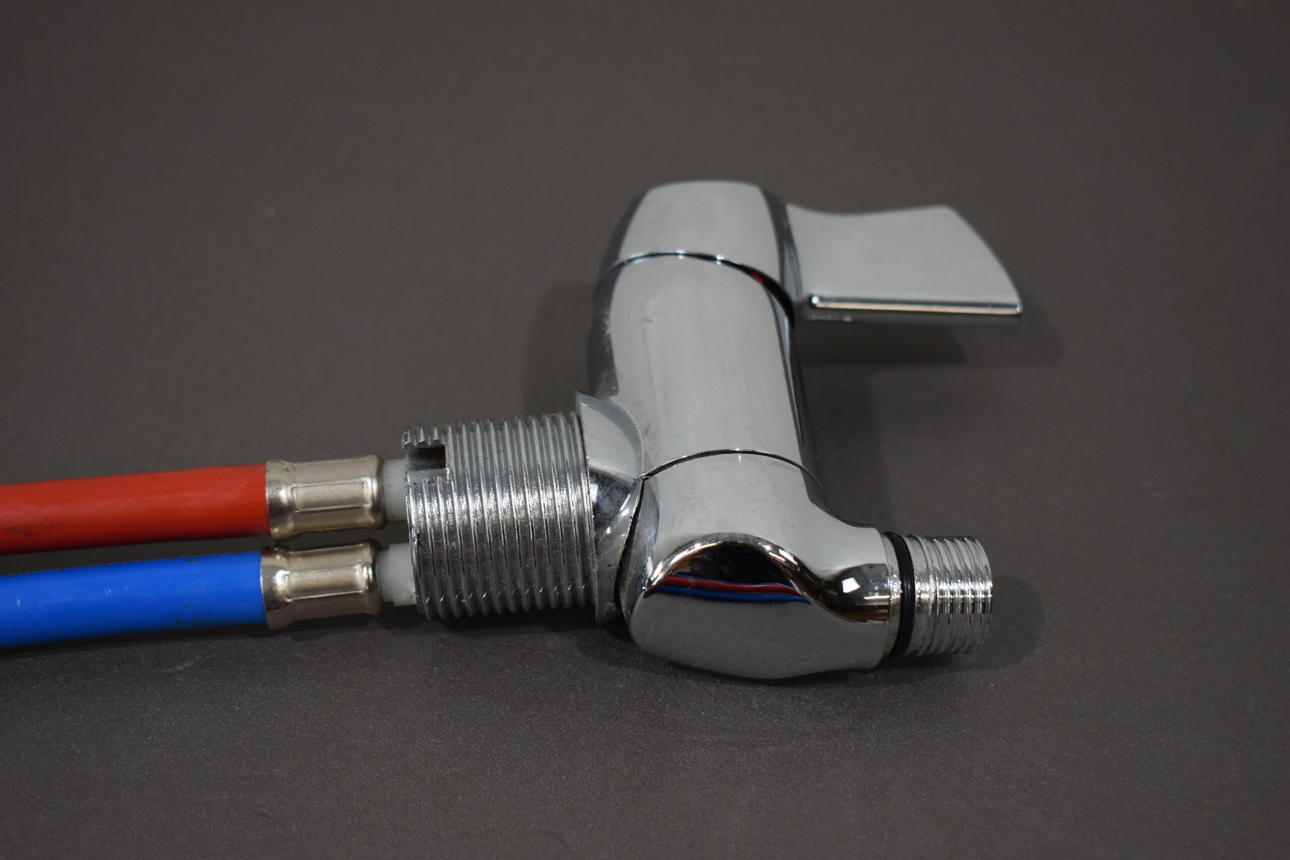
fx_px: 2150
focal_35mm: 60
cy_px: 430
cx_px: 645
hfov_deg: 33.4
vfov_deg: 22.6
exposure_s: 1/250
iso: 800
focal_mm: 40
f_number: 4.8
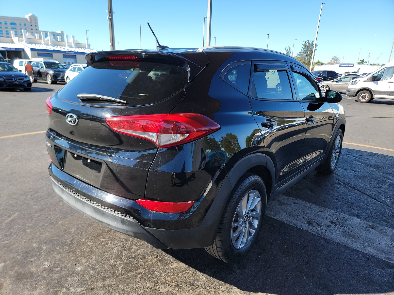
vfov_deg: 56.8
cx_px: 197
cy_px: 148
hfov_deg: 71.6
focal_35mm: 24
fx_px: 273
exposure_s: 1/341
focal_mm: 6.7
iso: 50
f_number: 1.8
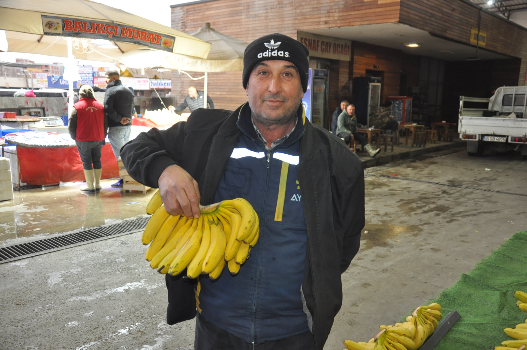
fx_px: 482
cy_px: 175
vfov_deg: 39.9
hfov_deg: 57.3
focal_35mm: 33
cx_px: 264
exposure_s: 1/60
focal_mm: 22
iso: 800
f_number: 3.8
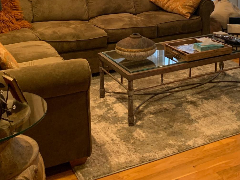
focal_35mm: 53
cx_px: 149
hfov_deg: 36.0
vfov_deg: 26.0
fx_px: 368
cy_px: -3
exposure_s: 1/60
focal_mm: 4.25
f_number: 1.8
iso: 200
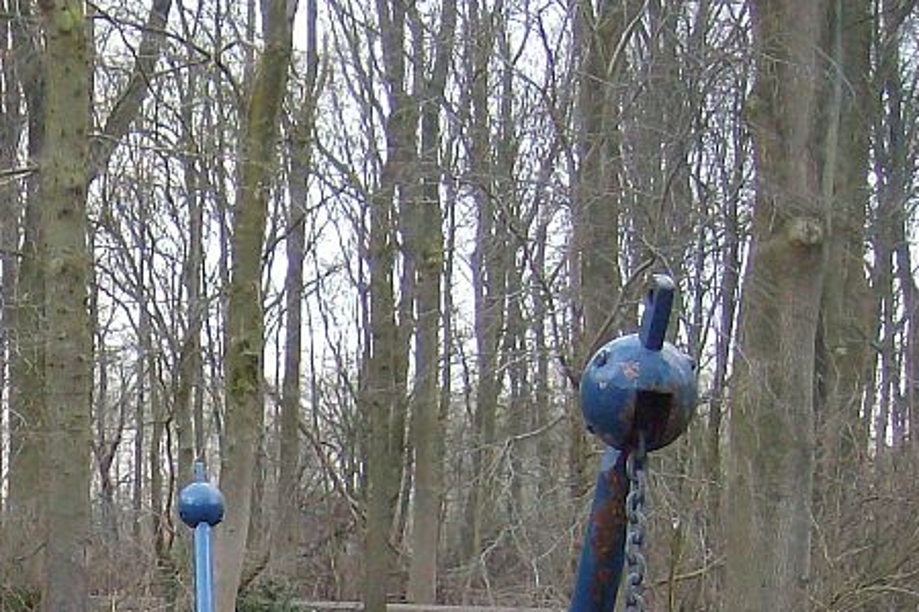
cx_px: -125
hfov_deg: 21.3
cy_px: 713
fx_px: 2297
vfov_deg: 14.7
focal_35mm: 90
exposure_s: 1/71.2
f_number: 2.9
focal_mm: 6.4
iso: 189
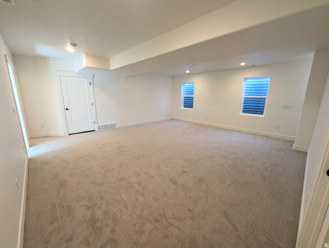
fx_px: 124
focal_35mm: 13
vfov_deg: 90.1
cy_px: 124
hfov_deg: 106.1
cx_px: 164
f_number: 2.2
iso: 98
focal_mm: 1.95
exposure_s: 1/24
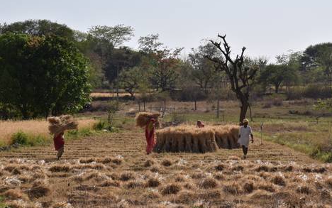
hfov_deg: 17.7
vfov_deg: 11.2
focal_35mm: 118
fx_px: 1064
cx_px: 170
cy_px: 110
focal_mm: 75
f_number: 13
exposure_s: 1/500
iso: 250
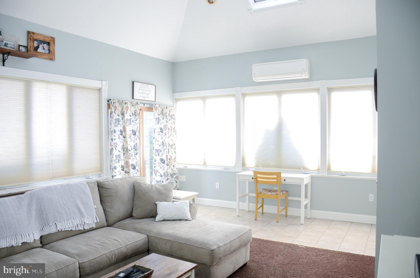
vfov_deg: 47.7
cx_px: 210
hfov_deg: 67.5
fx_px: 314
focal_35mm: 27
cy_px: 139
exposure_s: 1/100
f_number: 4.5
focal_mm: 18
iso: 400
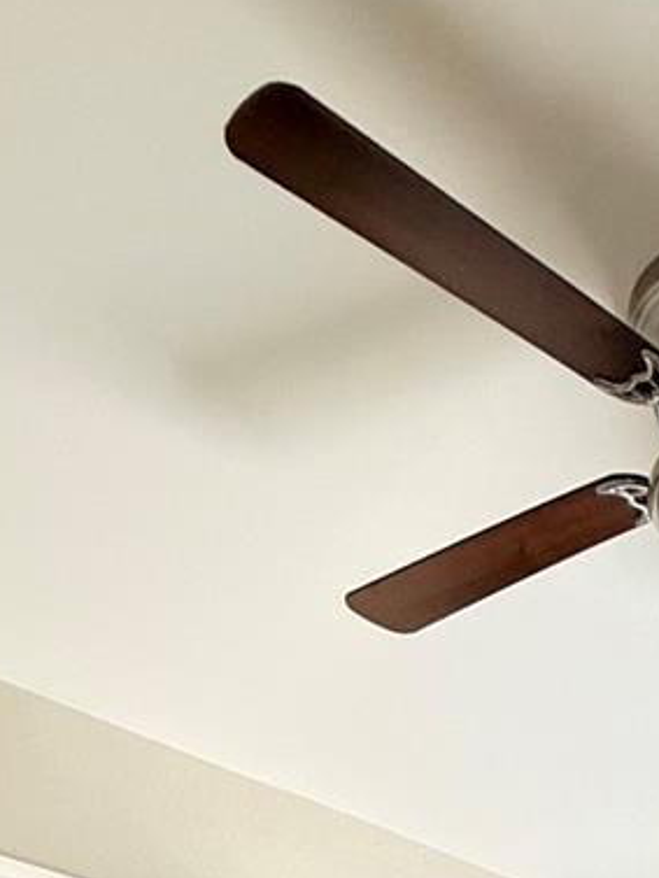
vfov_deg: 21.0
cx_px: 948
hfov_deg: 21.9
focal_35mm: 57
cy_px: 1628
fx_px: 1446
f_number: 2.2
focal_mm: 2.22
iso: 250
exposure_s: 1/99
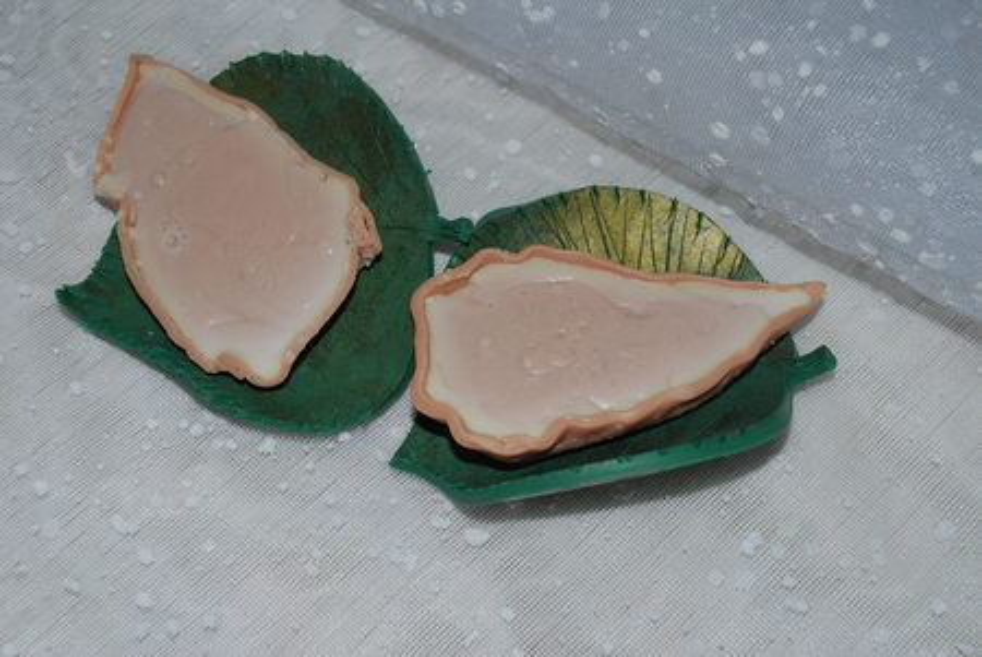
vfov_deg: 22.7
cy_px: 328
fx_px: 1638
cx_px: 491
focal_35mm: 60
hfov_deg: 33.4
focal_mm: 40
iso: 400
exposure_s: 1/125
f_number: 5.6
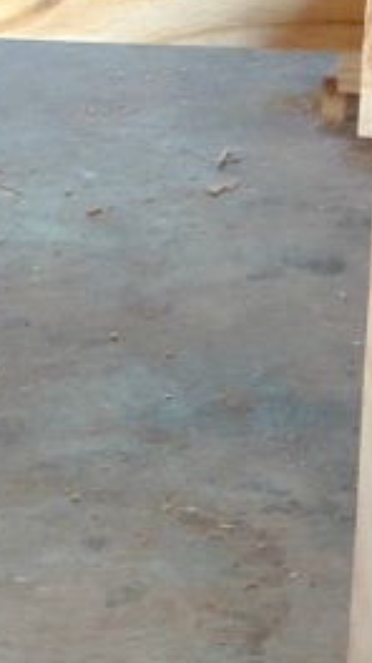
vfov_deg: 11.3
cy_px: 889
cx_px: -35
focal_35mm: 185
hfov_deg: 6.5
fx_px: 3252
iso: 50
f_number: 2.4
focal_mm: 4.28
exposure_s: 1/40
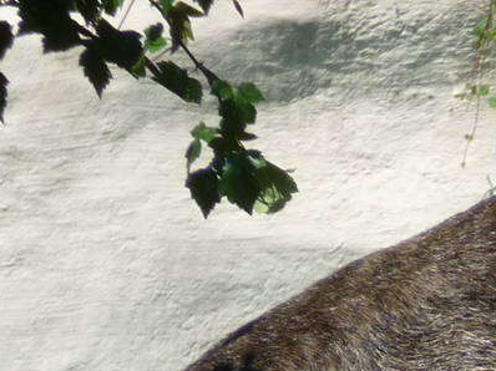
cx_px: 786
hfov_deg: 1.9
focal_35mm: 1062
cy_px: 707
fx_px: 15208
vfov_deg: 1.4
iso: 100
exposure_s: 1/500
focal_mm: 45.4
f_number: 4.9
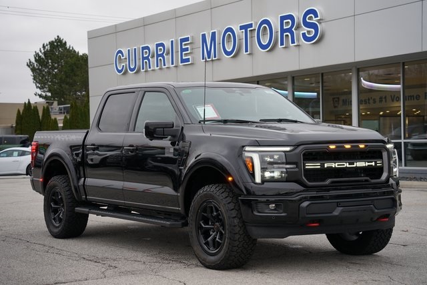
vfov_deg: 19.7
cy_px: 142
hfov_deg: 29.2
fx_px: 819
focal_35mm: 69
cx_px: 214
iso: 250
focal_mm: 69
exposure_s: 1/80
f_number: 4
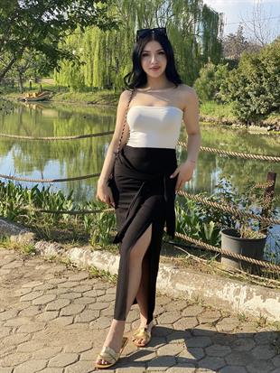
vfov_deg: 36.8
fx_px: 561
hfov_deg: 28.0
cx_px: 140
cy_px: 186
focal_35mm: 52
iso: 20
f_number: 2
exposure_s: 1/410
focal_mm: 6
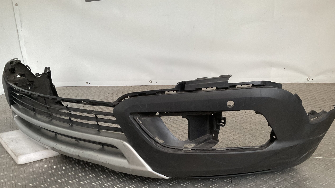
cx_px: 169
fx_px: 284
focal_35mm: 32
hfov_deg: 61.0
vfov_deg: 36.5
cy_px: 116
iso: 125
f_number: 1.8
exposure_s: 1/50
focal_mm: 3
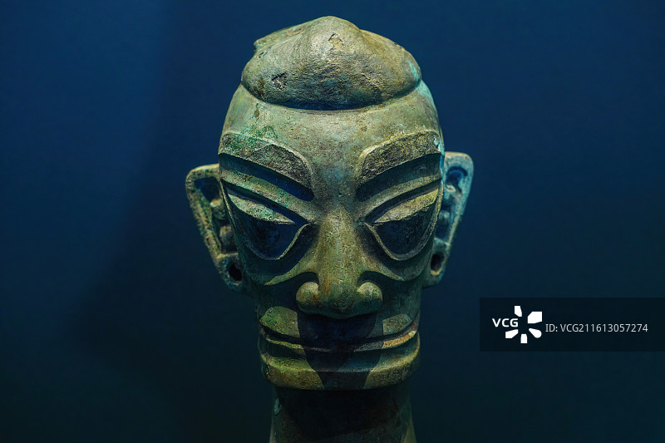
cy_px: 222
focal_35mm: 43
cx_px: 332
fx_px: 794
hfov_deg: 45.4
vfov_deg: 31.2
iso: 1000
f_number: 5.6
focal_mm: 43
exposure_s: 1/10
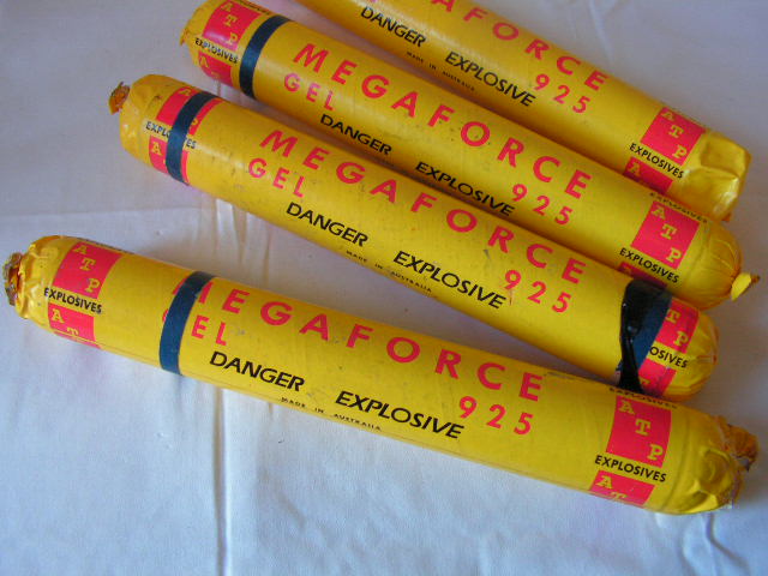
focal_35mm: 36
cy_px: 288
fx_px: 799
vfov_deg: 39.7
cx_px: 384
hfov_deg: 51.4
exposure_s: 1/25
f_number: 3.2
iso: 200
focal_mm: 6
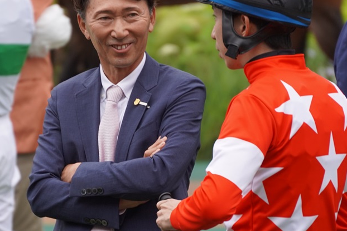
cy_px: 162
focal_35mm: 579
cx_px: 190
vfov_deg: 2.4
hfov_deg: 3.6
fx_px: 5582
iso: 320
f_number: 6.3
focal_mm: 300
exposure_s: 1/320
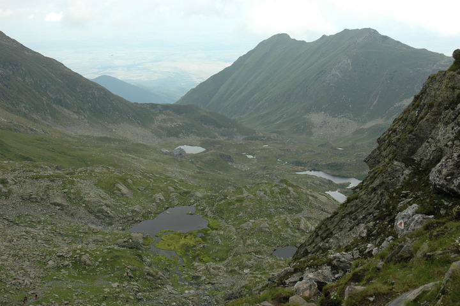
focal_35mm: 40
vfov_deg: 33.0
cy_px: 153
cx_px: 230
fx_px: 517
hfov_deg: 48.0
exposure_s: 1/200
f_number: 7.1
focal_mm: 27
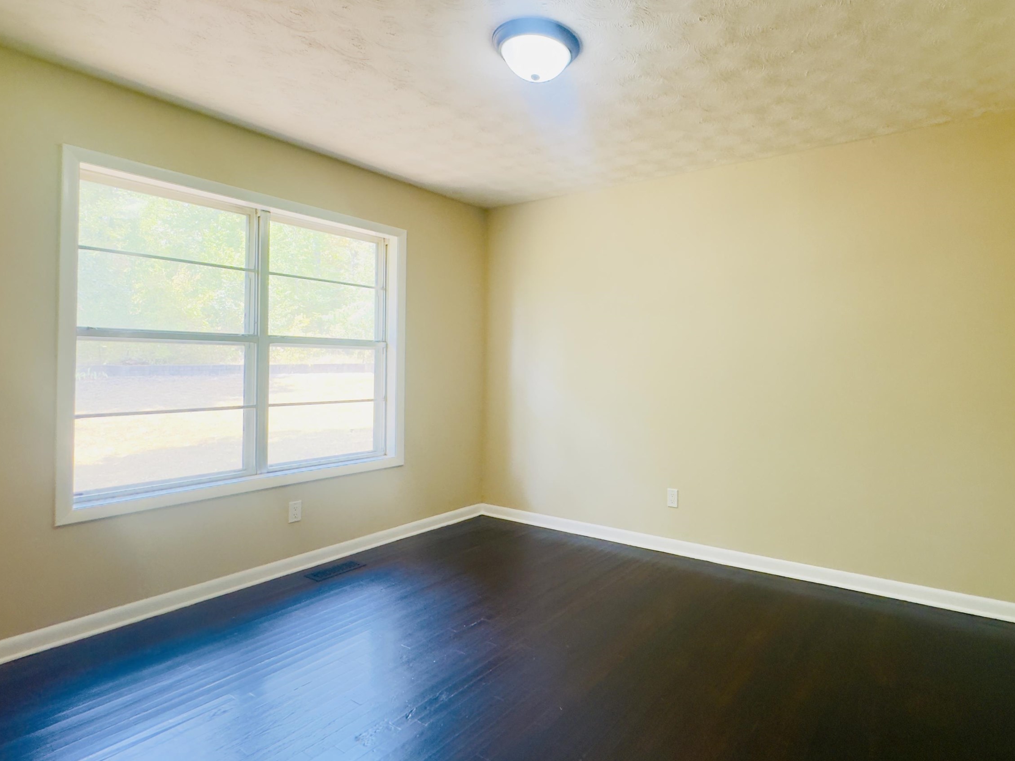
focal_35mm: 19
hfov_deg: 83.5
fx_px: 557
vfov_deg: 68.7
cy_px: 365
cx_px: 617
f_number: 2.2
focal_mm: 2.22
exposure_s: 1/60
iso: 250
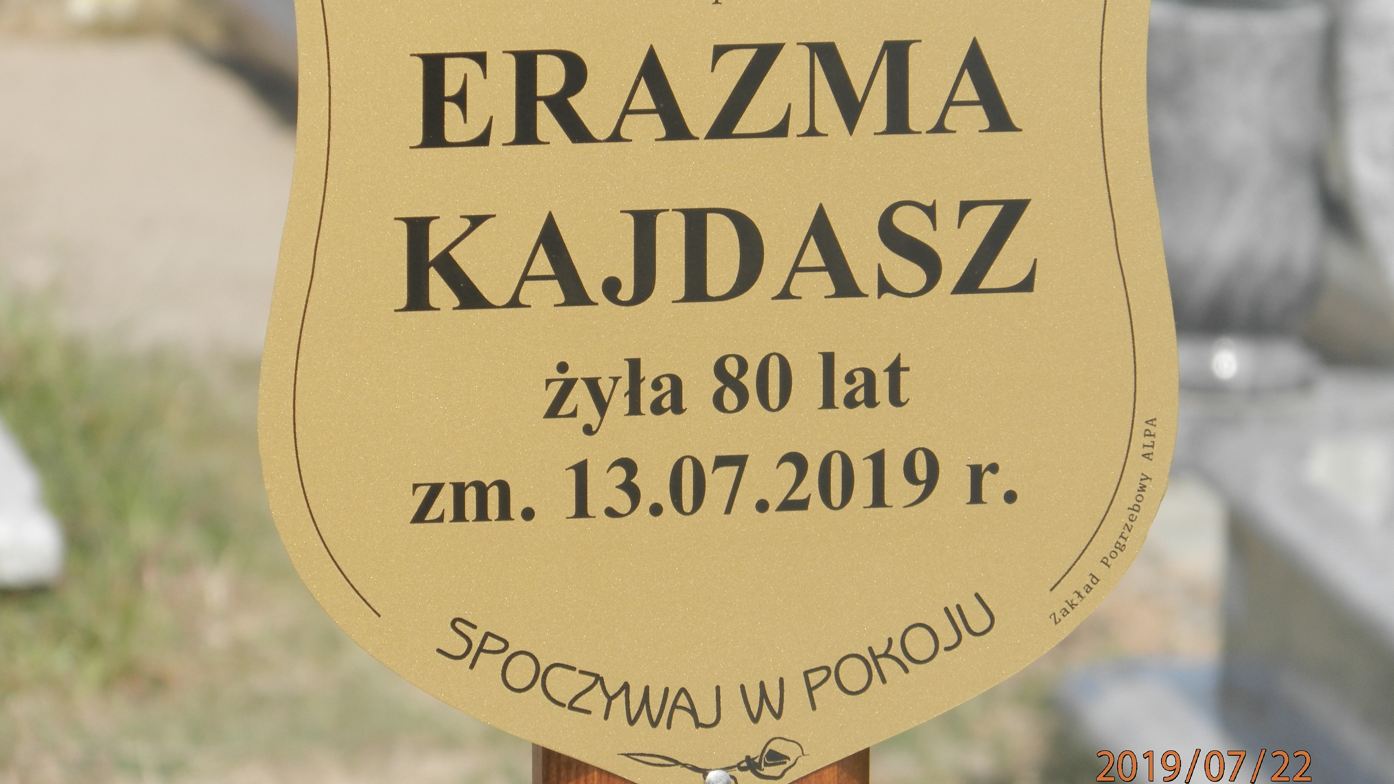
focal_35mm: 307
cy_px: 354
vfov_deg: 4.0
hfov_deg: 7.0
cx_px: 698
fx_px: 11348
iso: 80
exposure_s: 1/250
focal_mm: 50.2
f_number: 5.6
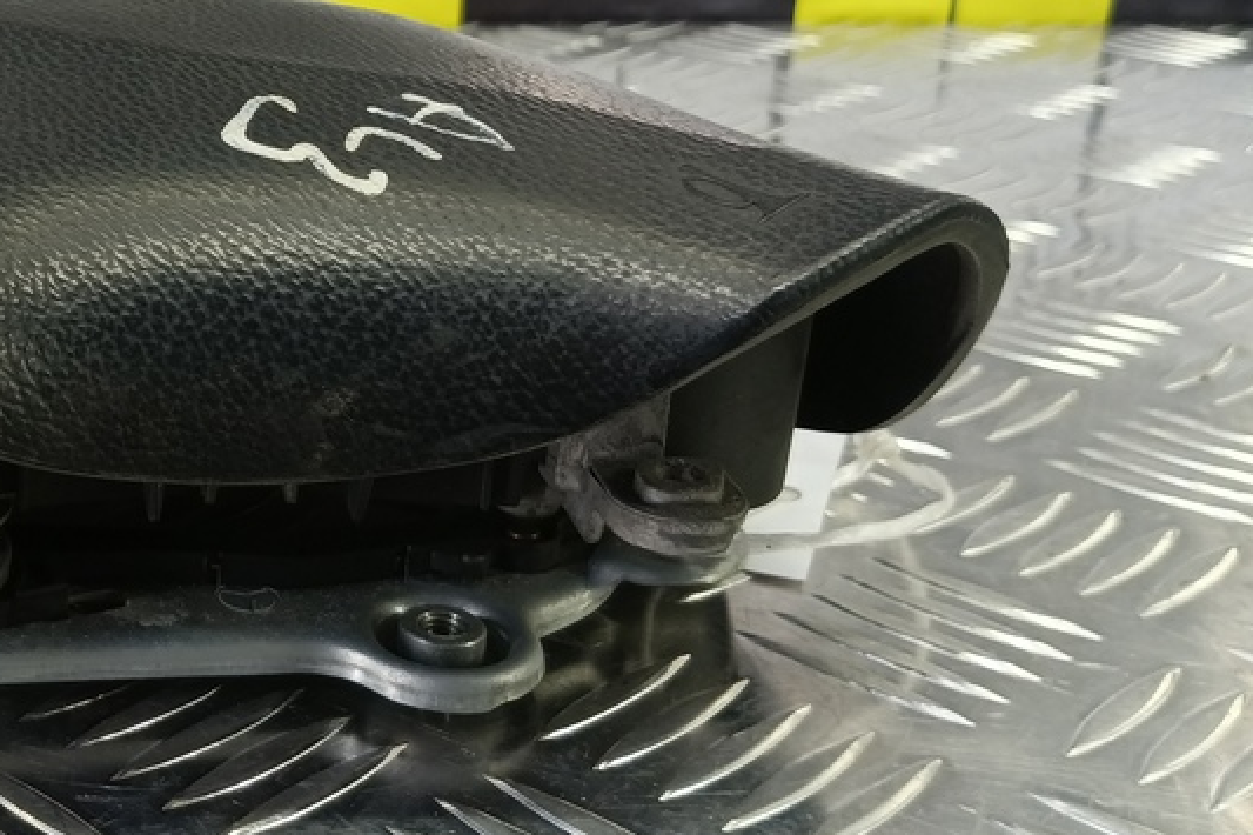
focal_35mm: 46
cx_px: 96
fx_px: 1600
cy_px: 301
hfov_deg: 39.3
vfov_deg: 29.1
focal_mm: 4.11
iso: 177
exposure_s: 1/50
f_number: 1.6
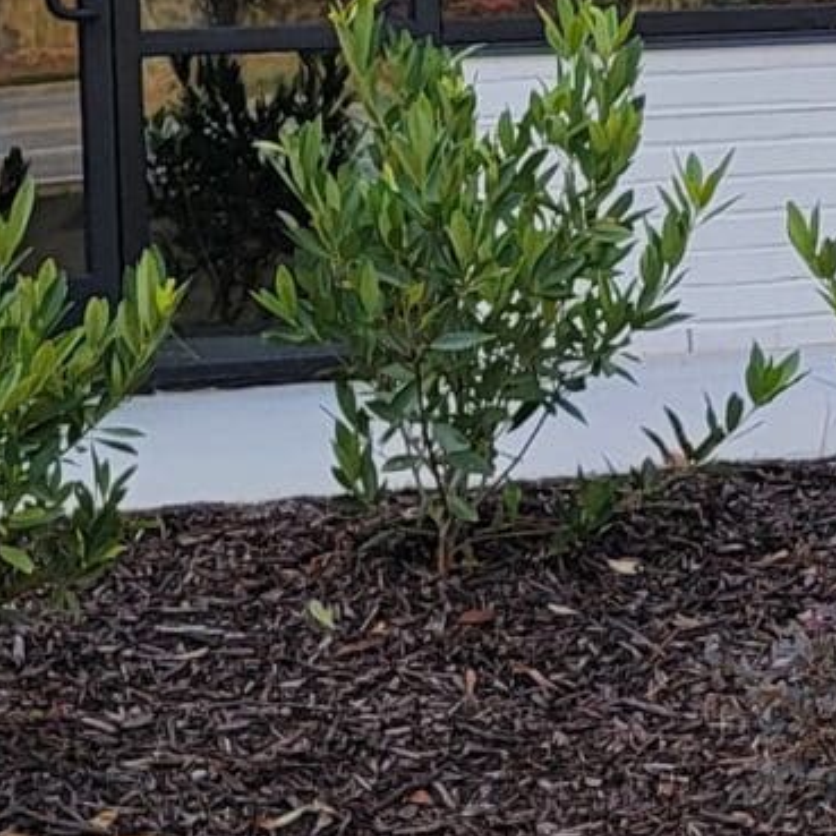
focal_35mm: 147
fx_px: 4017
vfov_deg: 11.7
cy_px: -25
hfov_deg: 11.1
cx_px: 1479
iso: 16
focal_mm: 6.7
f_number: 1.8
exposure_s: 1/420
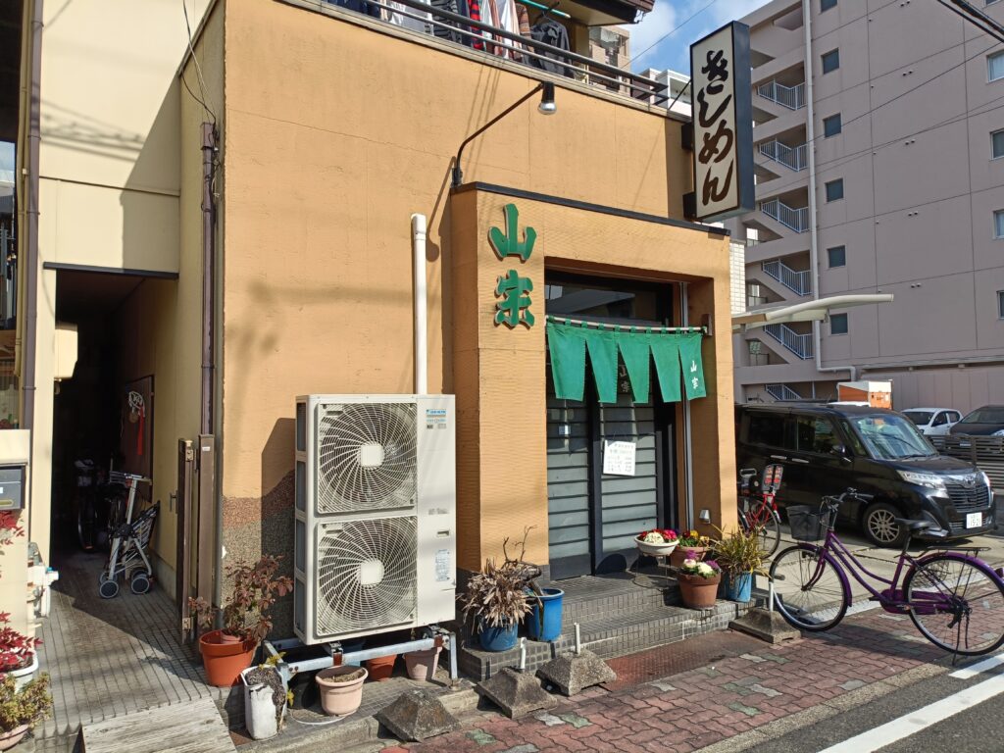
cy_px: 376
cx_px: 502
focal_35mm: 25
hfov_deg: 69.4
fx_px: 725
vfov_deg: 54.9
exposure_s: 1/909
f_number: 1.7
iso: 64
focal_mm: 4.7
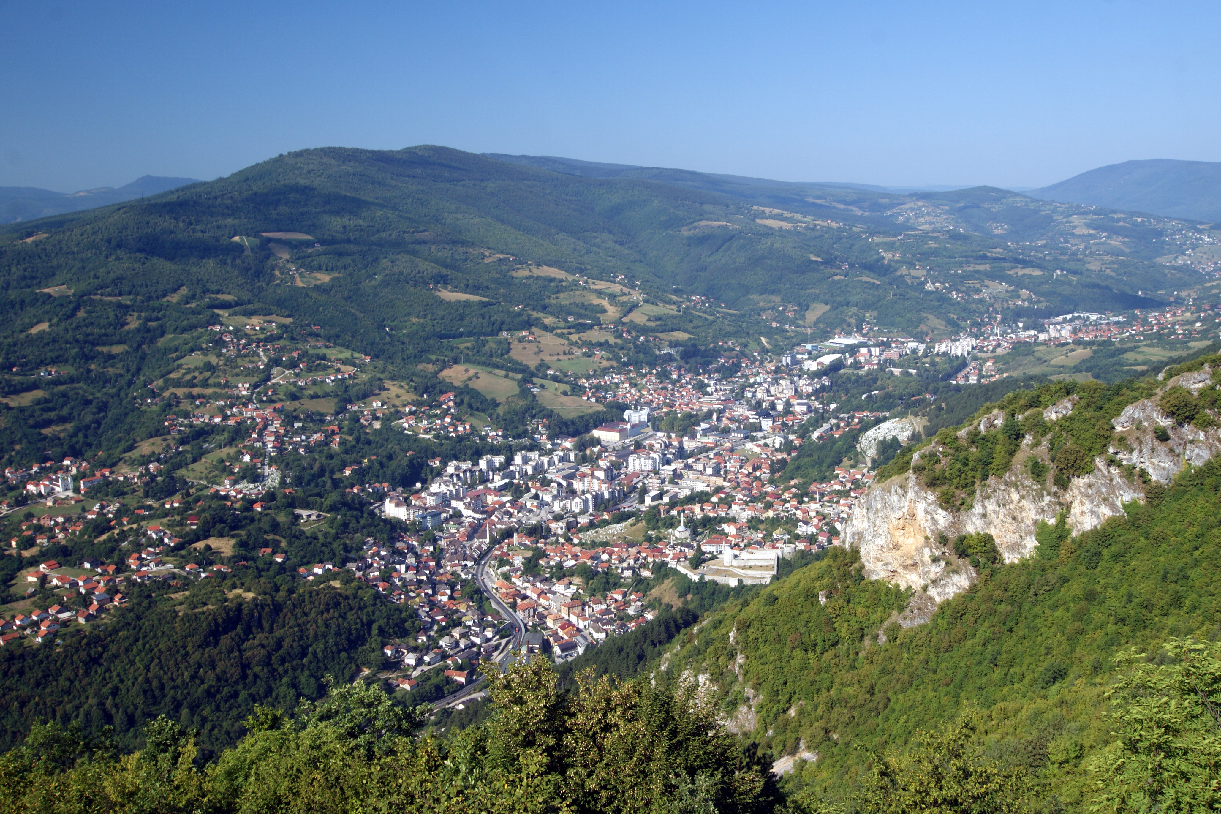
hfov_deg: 61.9
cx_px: 610
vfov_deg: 43.6
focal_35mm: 30
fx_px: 1017
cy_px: 407
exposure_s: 1/60
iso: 100
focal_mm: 20
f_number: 11
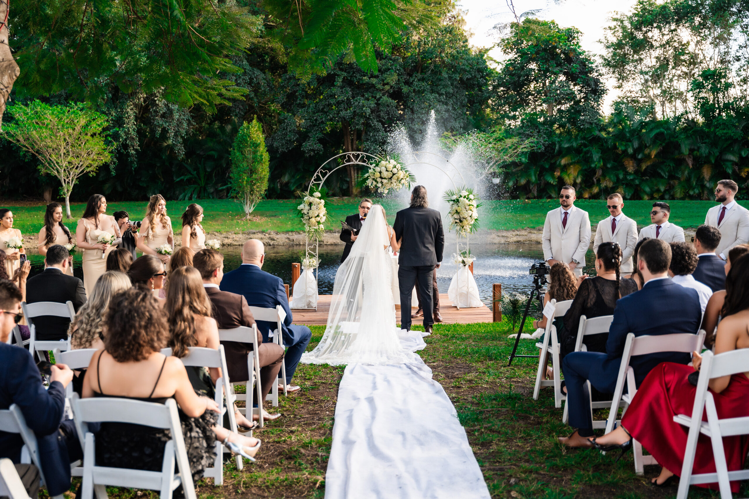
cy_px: 250
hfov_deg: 44.2
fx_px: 922
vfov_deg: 30.3
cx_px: 374
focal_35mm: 44
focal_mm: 44.3
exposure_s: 1/250
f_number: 2.8
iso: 500
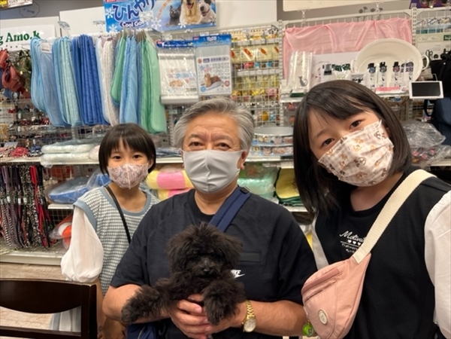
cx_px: 226
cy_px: 170
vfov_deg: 53.1
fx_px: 339
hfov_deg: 67.3
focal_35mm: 26
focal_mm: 5.1
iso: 64
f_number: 1.6
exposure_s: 1/100
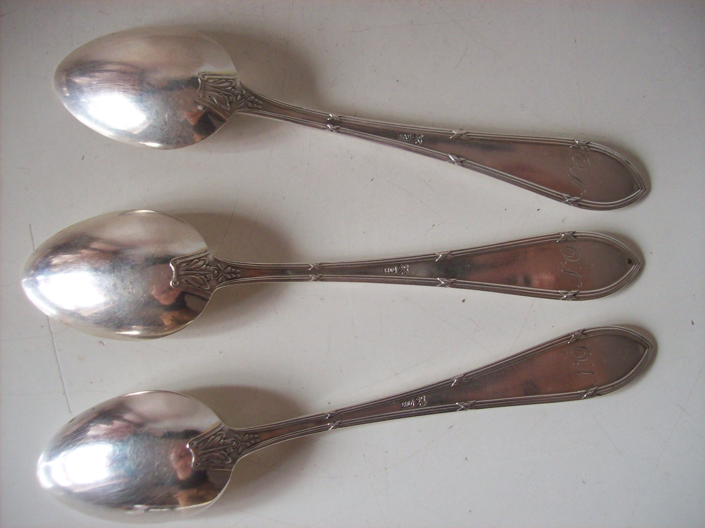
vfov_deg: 39.6
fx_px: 733
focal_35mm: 36
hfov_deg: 51.4
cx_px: 352
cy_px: 264
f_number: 2.7
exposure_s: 1/43
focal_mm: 6
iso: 160
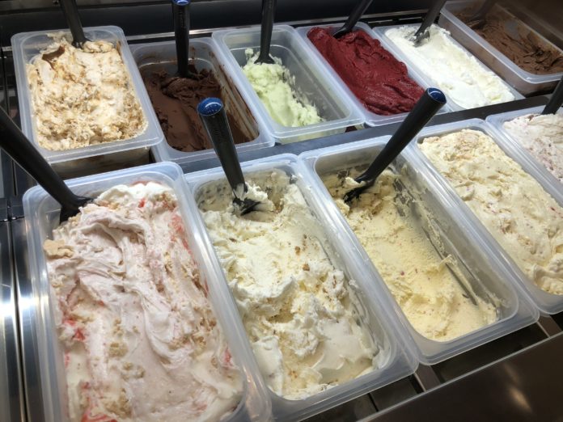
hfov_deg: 63.4
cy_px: 211
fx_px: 455
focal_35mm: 28
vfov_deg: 49.7
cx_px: 282
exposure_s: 1/120
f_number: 1.8
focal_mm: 3.99
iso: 25
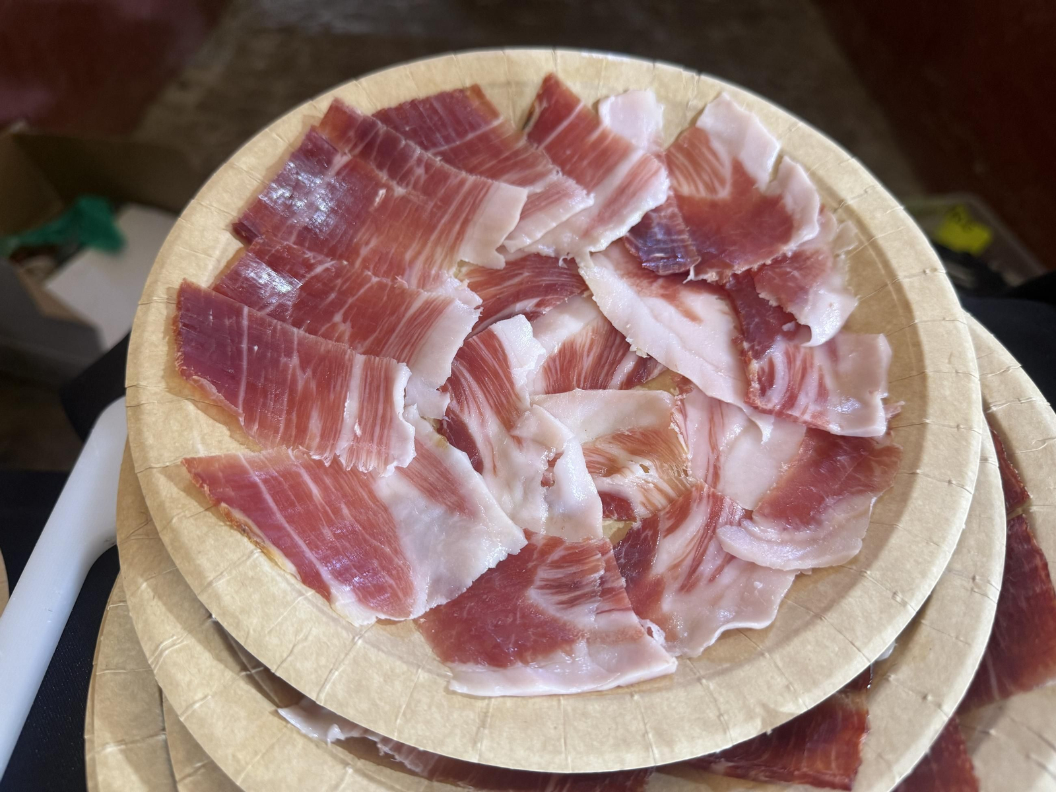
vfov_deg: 56.8
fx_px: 732
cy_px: 396
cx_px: 528
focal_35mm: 24
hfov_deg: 71.6
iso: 200
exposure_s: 1/50
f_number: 1.78
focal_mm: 6.76
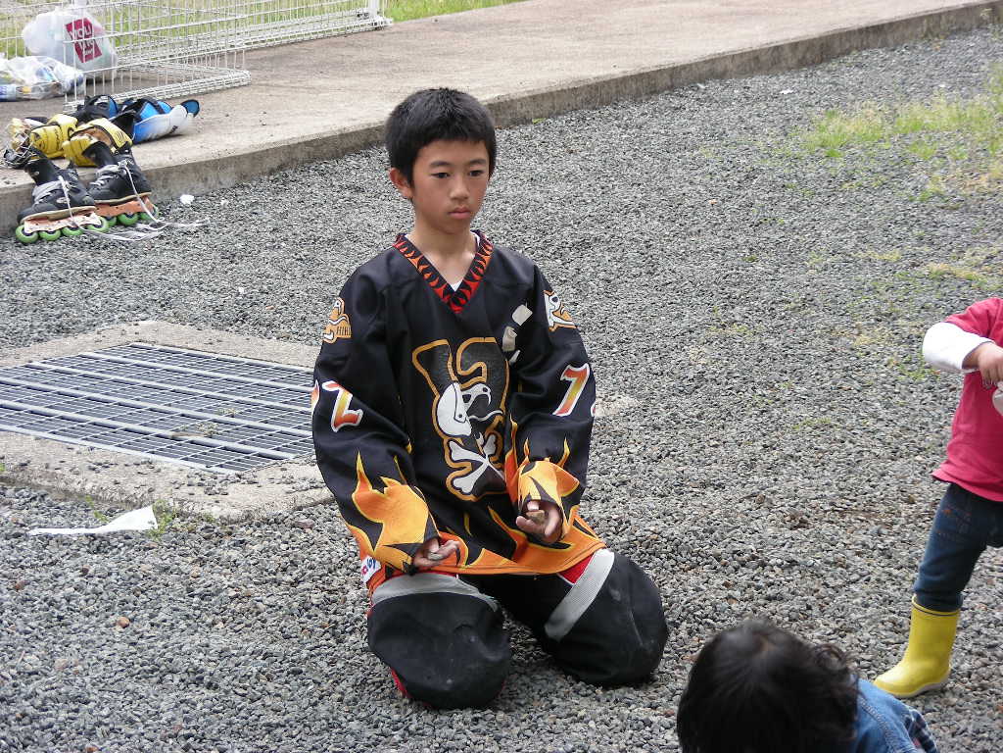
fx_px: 2869
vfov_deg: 14.9
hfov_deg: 19.8
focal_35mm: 99
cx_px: 502
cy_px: 376
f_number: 3.5
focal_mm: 16.5
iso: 65
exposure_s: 1/59.8
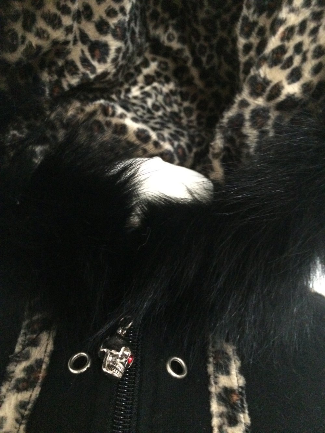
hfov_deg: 48.2
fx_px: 363
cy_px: 216
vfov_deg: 61.7
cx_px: 162
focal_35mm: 29
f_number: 2.2
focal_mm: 4.15
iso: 800
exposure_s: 1/15
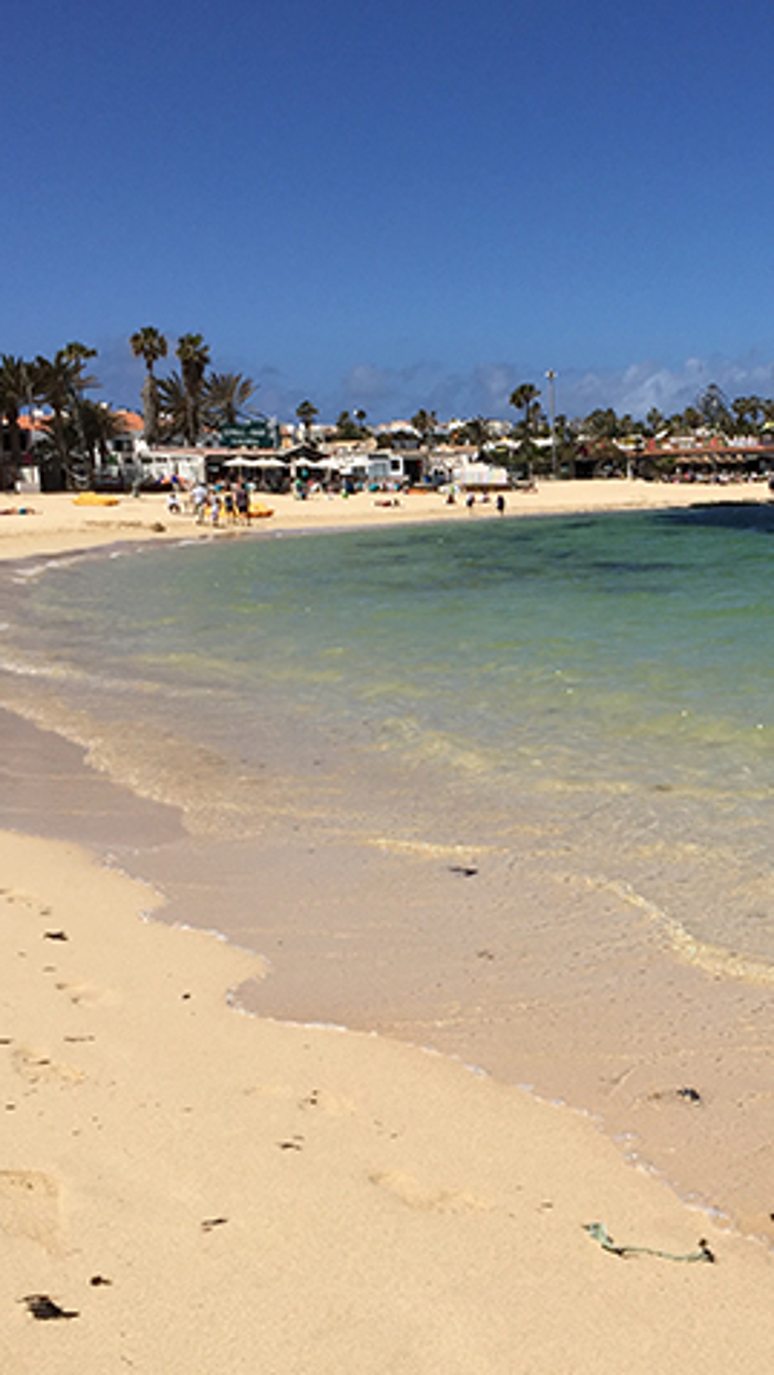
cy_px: 690
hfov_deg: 27.0
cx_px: 650
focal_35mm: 43
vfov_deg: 47.4
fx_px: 1568
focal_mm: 4.15
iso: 32
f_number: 2.2
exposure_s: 1/3968
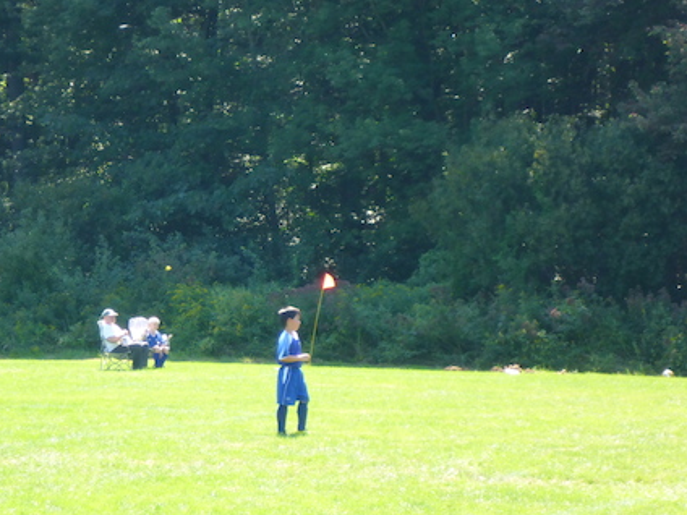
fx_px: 3195
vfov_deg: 9.2
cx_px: 279
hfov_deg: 12.3
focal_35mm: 161
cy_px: 259
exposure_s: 1/125
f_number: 5.9
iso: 250
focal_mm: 22.8
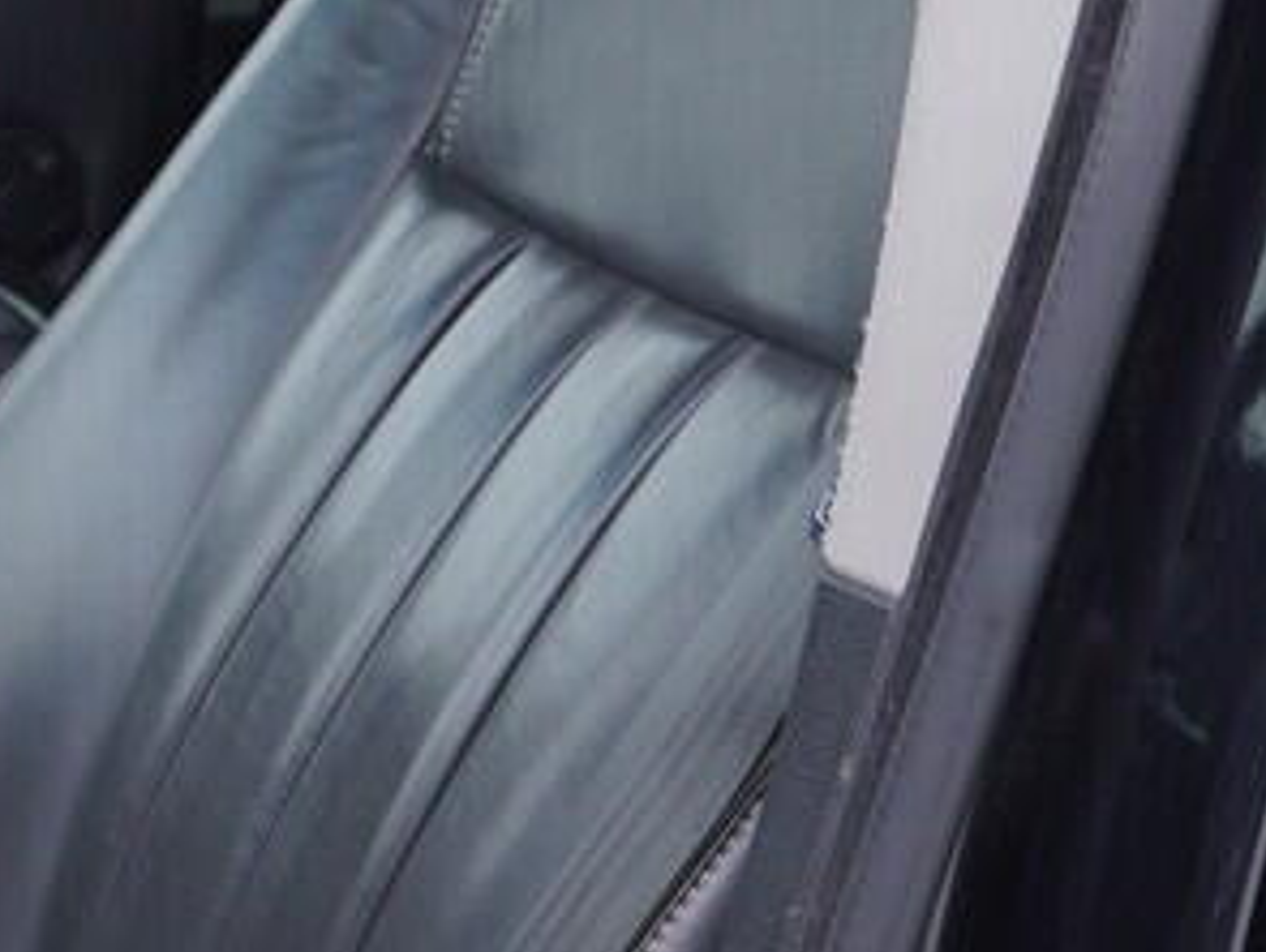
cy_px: 221
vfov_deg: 12.3
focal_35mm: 120
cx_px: -742
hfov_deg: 15.0
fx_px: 4394
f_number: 3.2
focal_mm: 24
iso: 125
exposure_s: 1/40
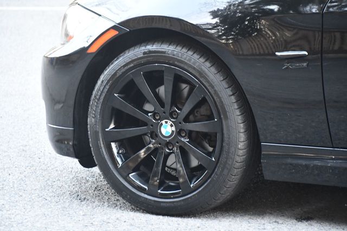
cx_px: 174
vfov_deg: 8.2
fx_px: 1618
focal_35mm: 168
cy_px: 116
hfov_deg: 12.2
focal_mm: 112
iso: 3600
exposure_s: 1/60
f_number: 4.8
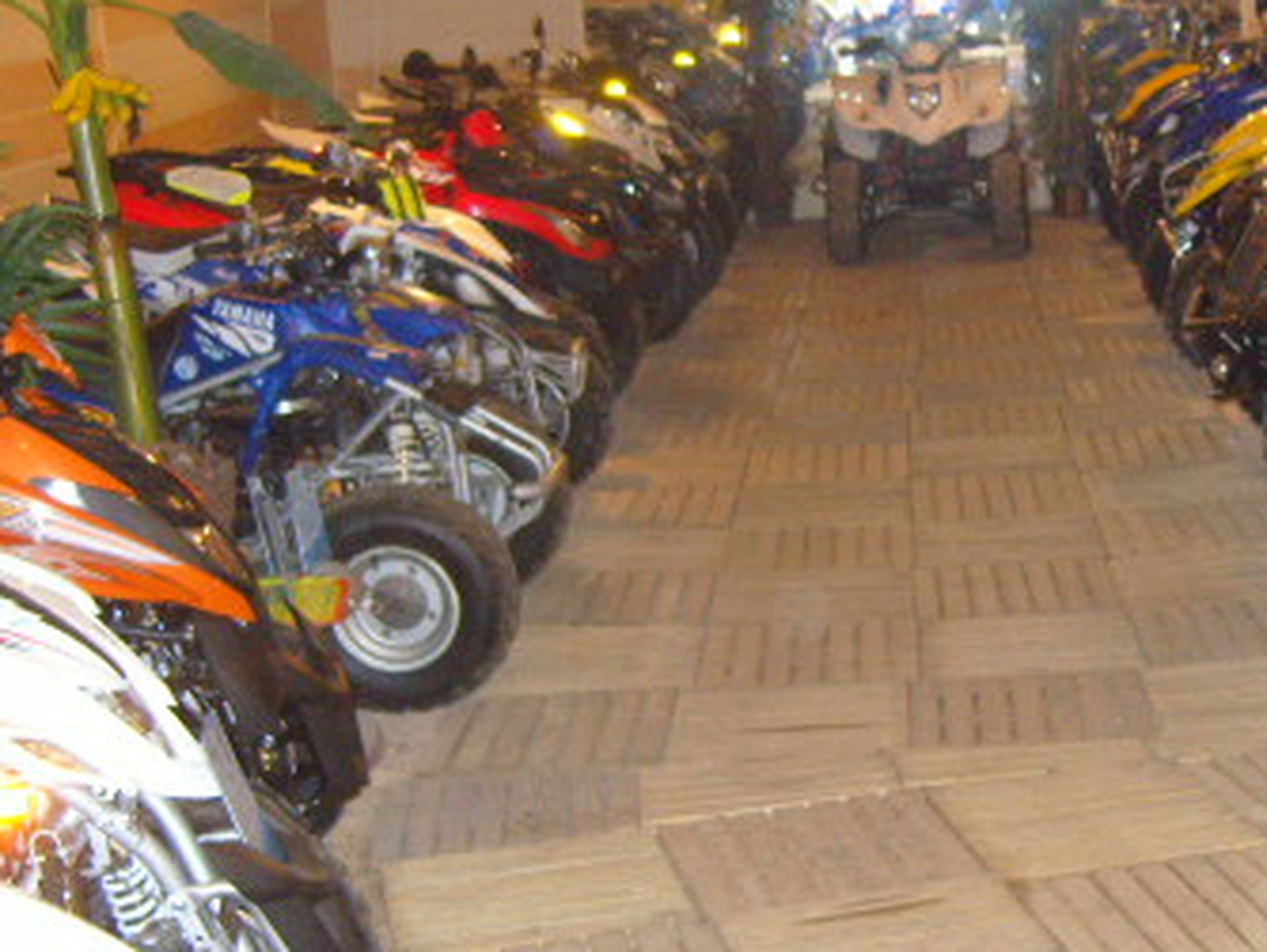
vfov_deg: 21.9
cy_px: 565
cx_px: 956
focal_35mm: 67
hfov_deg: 28.5
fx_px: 2454
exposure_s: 1/30
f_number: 2.8
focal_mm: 7.4
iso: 400
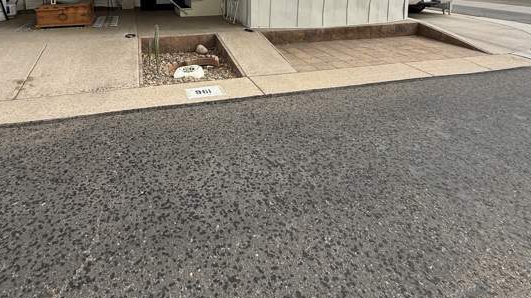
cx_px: 218
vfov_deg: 43.6
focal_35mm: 23
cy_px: 12
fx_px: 324
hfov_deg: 78.0
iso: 50
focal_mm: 2.22
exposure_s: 1/679
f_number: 2.2
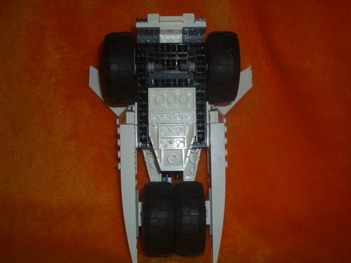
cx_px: 176
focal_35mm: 41
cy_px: 132
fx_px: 416
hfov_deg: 45.8
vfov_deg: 35.1
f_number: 4.6
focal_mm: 6.8
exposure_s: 1/60
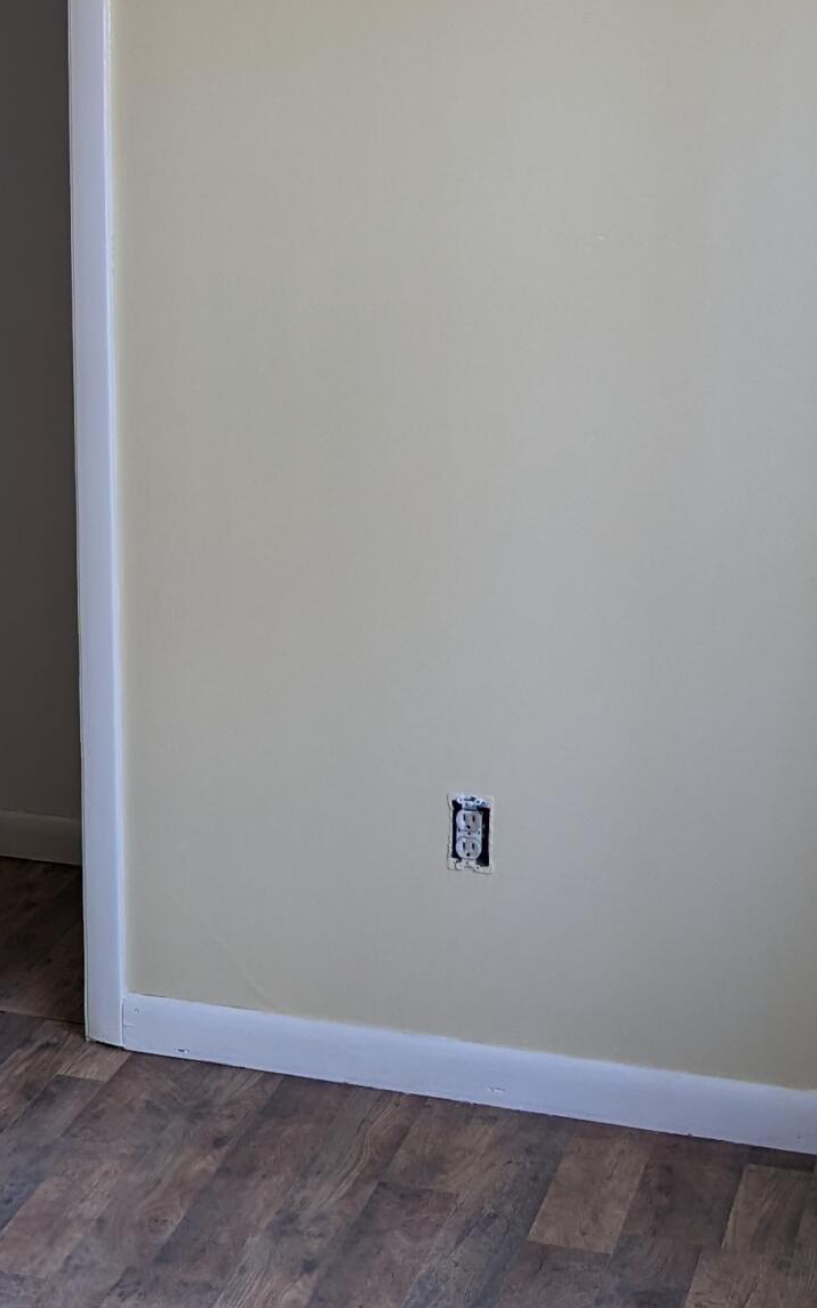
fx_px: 2674
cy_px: 383
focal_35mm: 75
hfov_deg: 16.8
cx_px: -79
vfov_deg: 27.2
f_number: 1.73
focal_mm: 4.38
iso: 84
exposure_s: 1/120
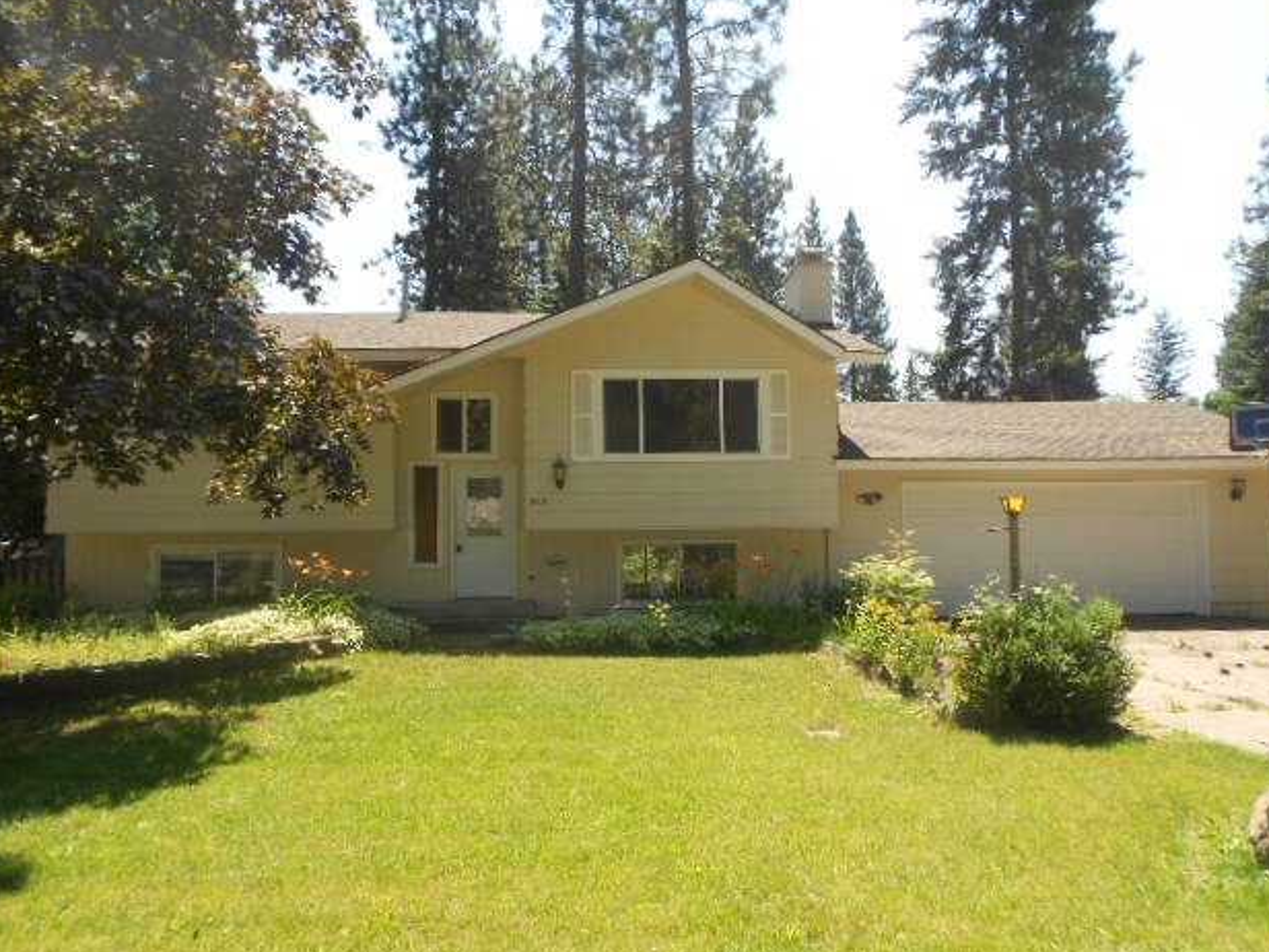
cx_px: 639
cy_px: 470
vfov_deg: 51.4
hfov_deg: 65.3
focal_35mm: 27
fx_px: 990
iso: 80
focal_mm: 4.6
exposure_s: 1/320
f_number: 3.2
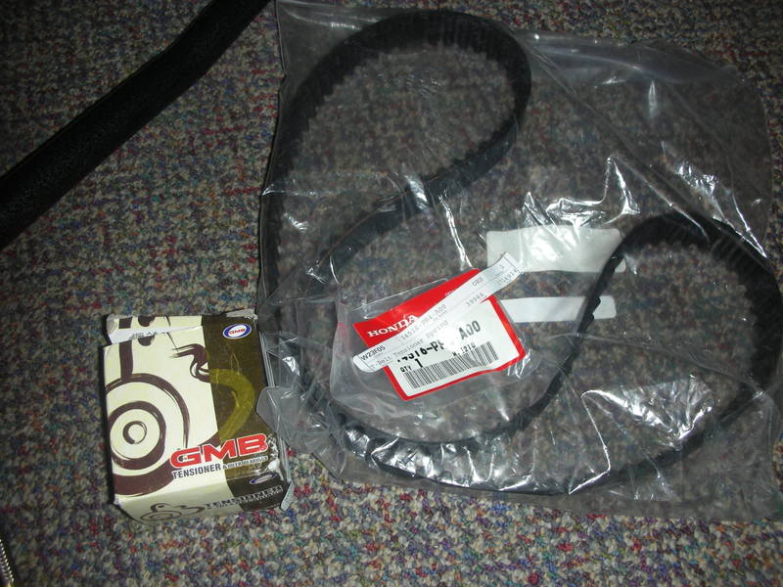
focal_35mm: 35
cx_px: 392
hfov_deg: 52.6
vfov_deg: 40.7
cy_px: 294
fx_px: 792
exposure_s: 1/60.1
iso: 50
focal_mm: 5.8
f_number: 3
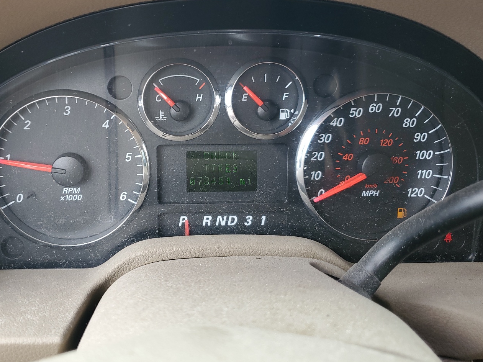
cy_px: 158
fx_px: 460
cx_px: 193
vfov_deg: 42.8
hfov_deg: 55.0
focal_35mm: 33
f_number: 1.5
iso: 58
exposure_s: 1/120
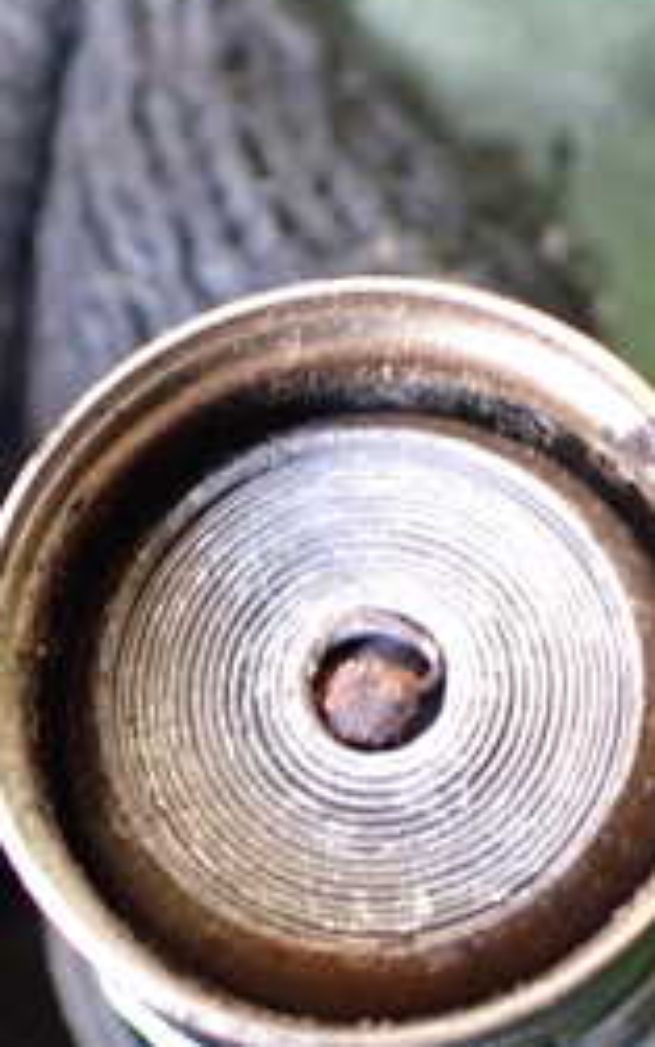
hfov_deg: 17.2
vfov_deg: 27.1
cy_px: 642
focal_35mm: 76
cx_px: 317
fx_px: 2169
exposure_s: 1/40
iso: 800
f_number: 2.3
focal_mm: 5.4
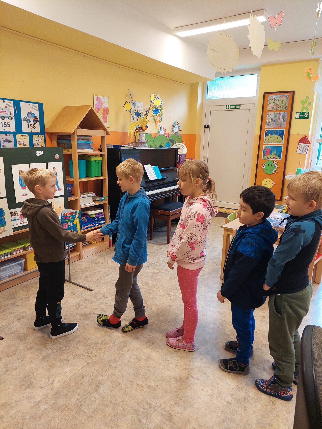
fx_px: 298
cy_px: 214
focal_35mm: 24
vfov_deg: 71.6
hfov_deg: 56.8
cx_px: 161
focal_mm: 5.23
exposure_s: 1/100
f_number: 1.8
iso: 200
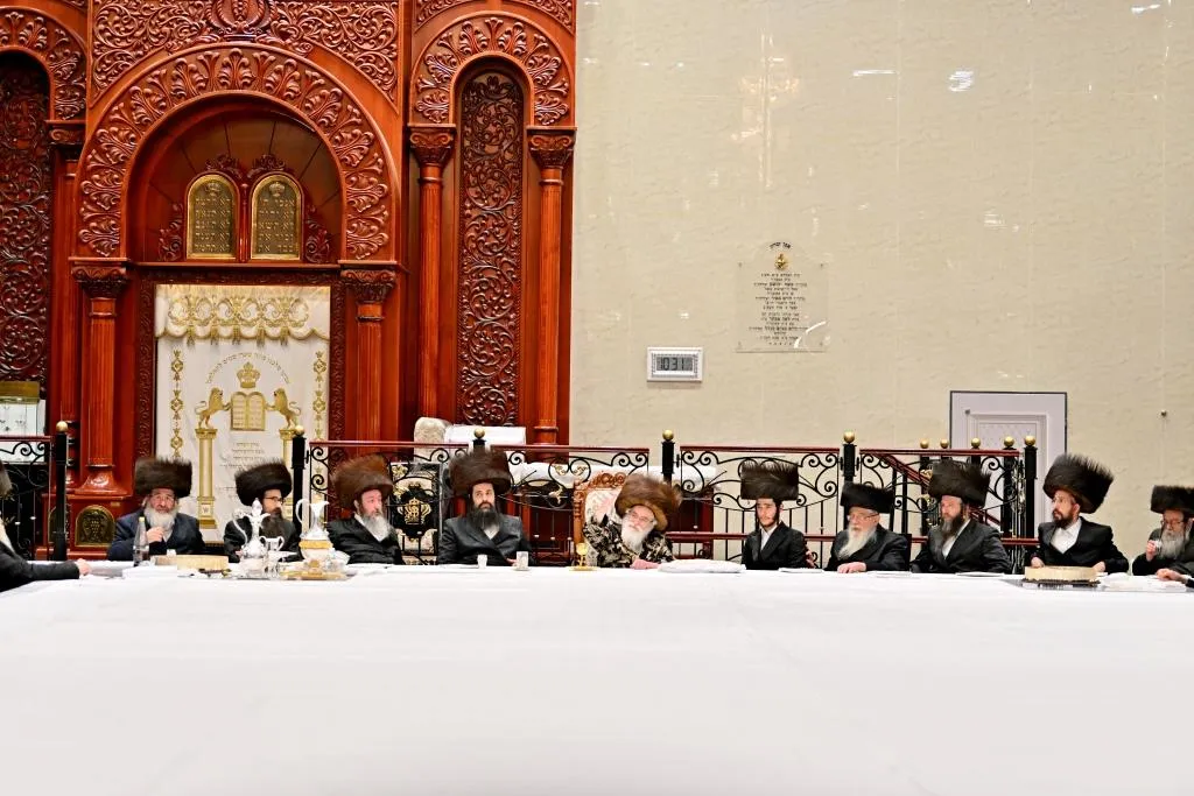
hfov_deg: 28.8
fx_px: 2322
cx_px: 597
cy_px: 398
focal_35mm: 70
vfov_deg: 19.5
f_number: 2.8
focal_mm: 70
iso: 250
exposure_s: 1/400
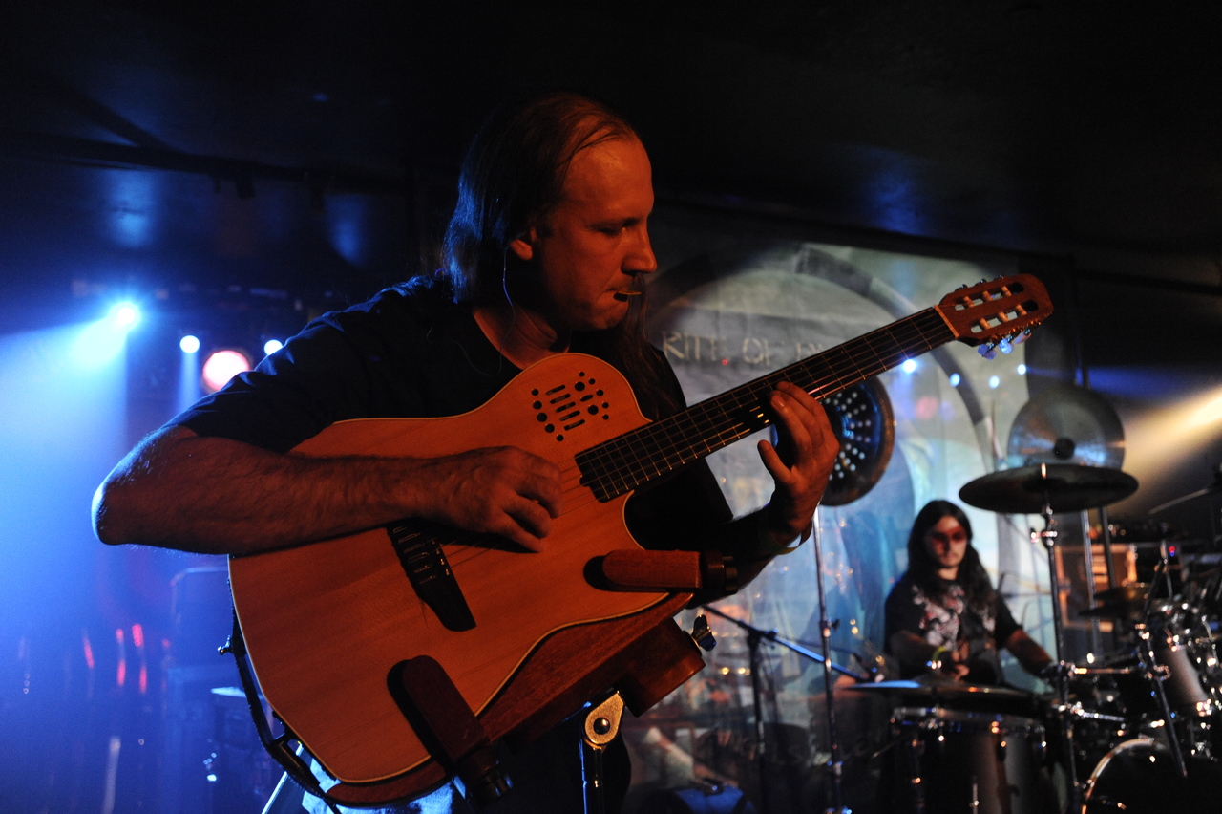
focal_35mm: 30
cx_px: 611
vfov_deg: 43.6
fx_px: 1018
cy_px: 407
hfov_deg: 62.0
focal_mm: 30
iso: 3200
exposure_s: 1/80
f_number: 4
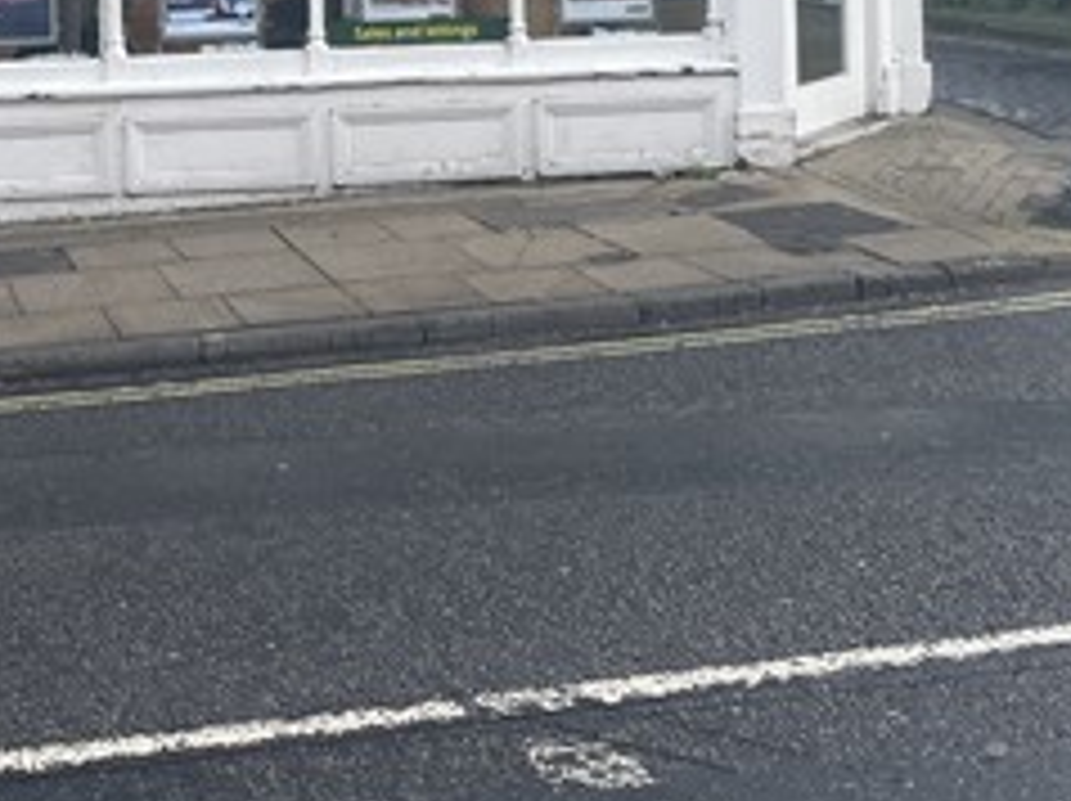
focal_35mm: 70
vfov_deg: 19.8
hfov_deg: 26.6
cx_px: 50
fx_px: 2164
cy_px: -144
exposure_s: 1/643
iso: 32
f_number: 1.6
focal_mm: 4.2
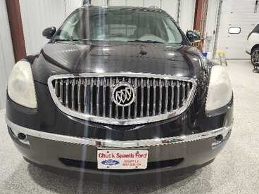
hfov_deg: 69.4
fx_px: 187
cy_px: 95
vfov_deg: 54.9
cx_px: 125
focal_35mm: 25
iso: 150
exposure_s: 1/120
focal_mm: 5.56
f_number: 1.8
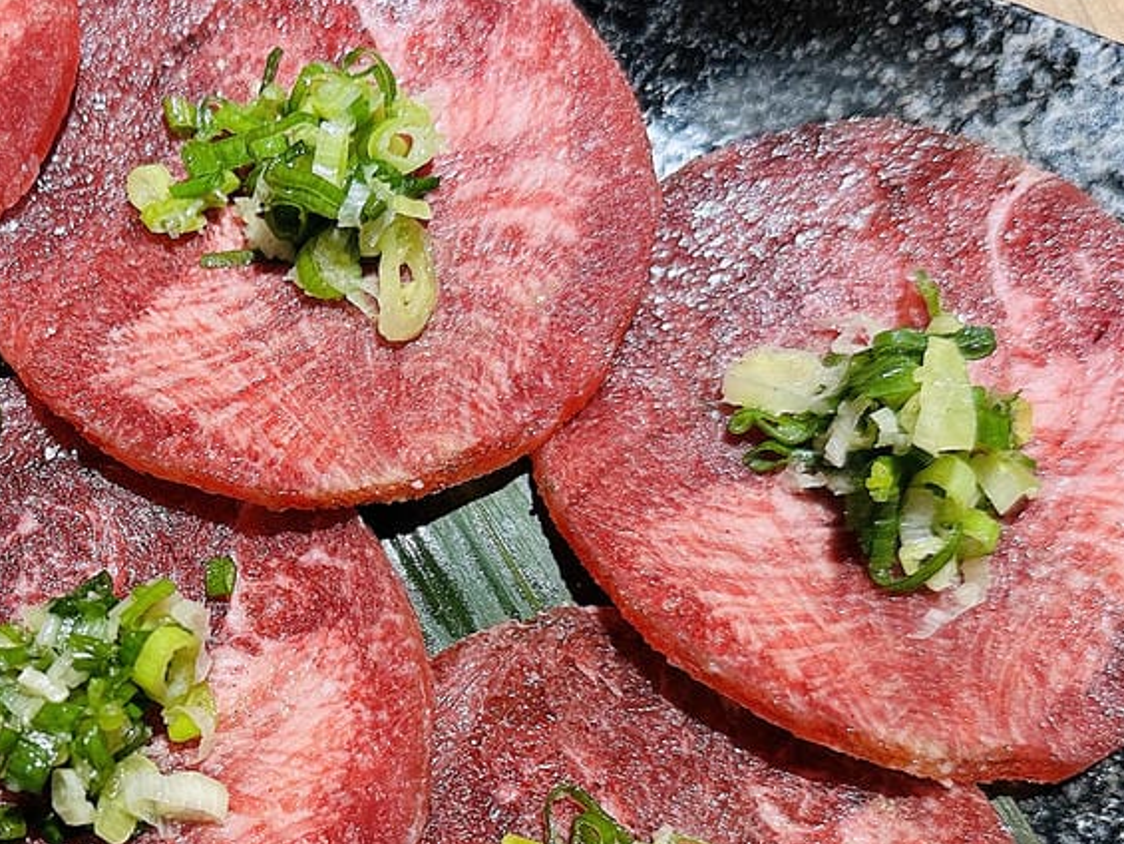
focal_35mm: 51
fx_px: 1656
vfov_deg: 28.4
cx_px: 185
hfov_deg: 35.9
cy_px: 541
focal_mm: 6.86
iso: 250
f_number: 1.78
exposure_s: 1/60
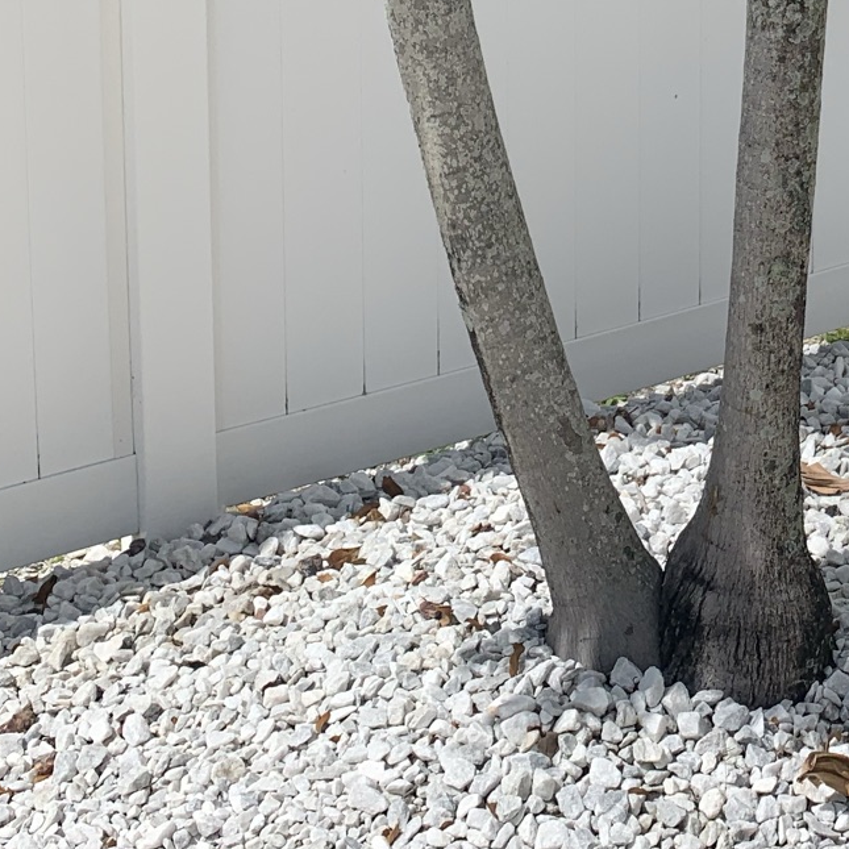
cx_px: 804
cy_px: -157
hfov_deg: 22.9
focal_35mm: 73
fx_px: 2026
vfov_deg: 22.0
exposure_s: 1/5128
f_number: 1.8
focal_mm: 4.25
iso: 25
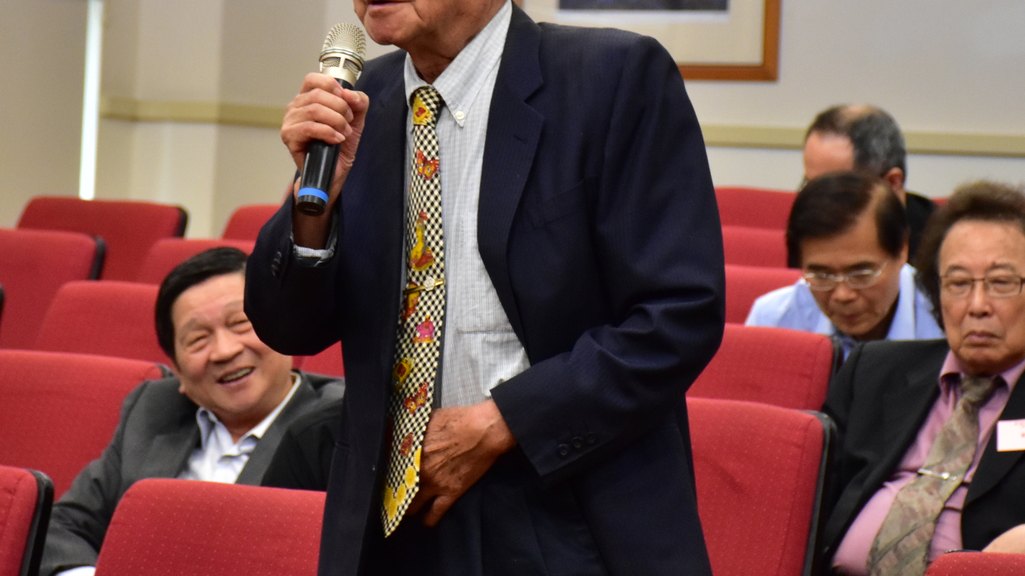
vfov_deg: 6.2
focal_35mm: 197
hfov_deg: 10.9
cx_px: 421
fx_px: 5351
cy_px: 124
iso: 1600
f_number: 5
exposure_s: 1/60
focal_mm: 75
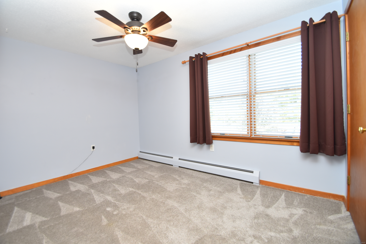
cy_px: 122
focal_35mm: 15
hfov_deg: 100.4
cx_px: 183
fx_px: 152
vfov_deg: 77.3
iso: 400
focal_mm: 10
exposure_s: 1/60
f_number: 4
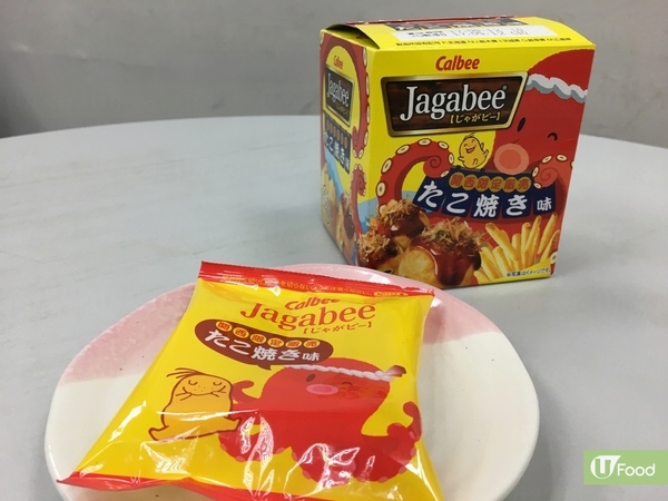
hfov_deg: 61.7
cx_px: 334
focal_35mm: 29
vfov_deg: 48.2
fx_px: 560
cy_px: 250
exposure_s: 1/33
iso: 32
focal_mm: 4.15
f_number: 2.2
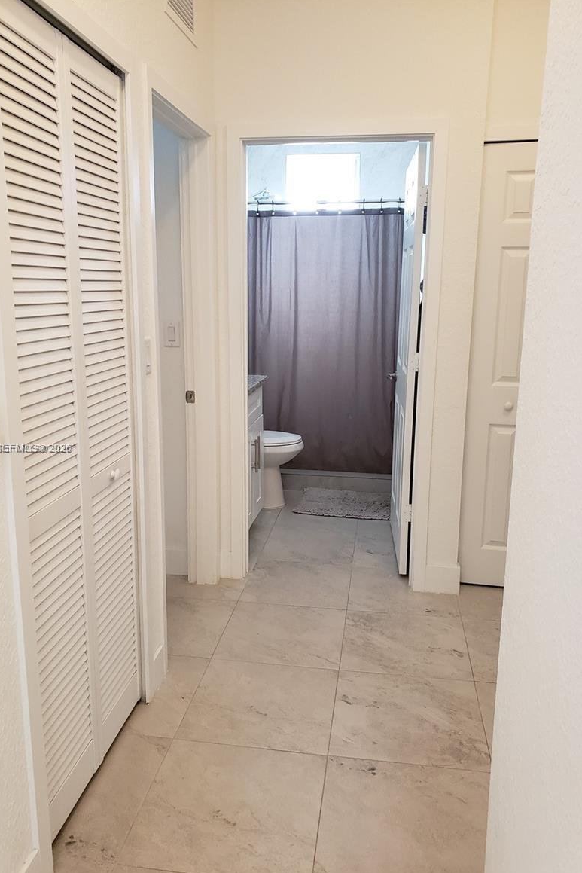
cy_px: 449
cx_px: 271
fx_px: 679
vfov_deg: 65.5
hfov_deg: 46.4
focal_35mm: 28
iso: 400
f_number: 2.4
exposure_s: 1/60
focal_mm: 4.3
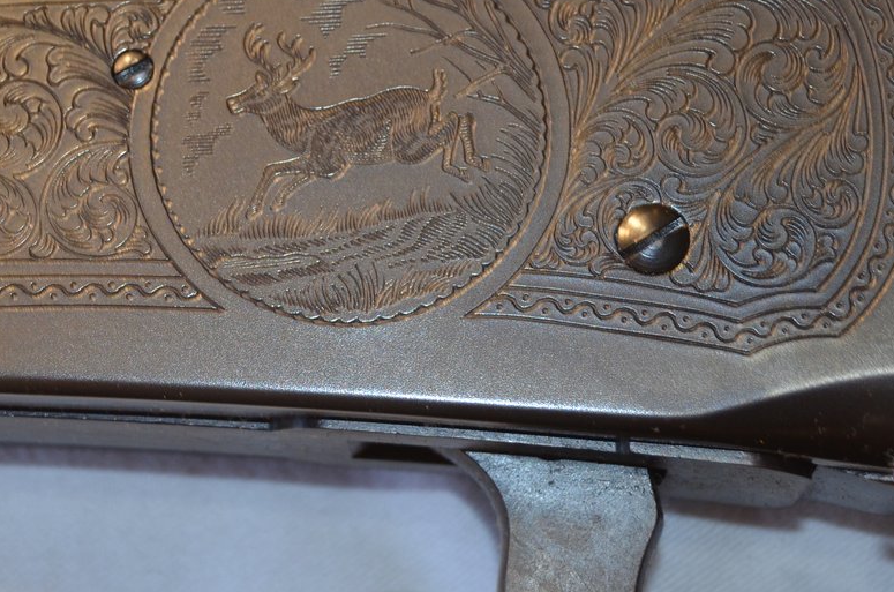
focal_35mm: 126
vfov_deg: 10.8
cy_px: 159
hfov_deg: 16.3
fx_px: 3122
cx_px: 321
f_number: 4.8
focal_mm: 38
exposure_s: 1/125
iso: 400
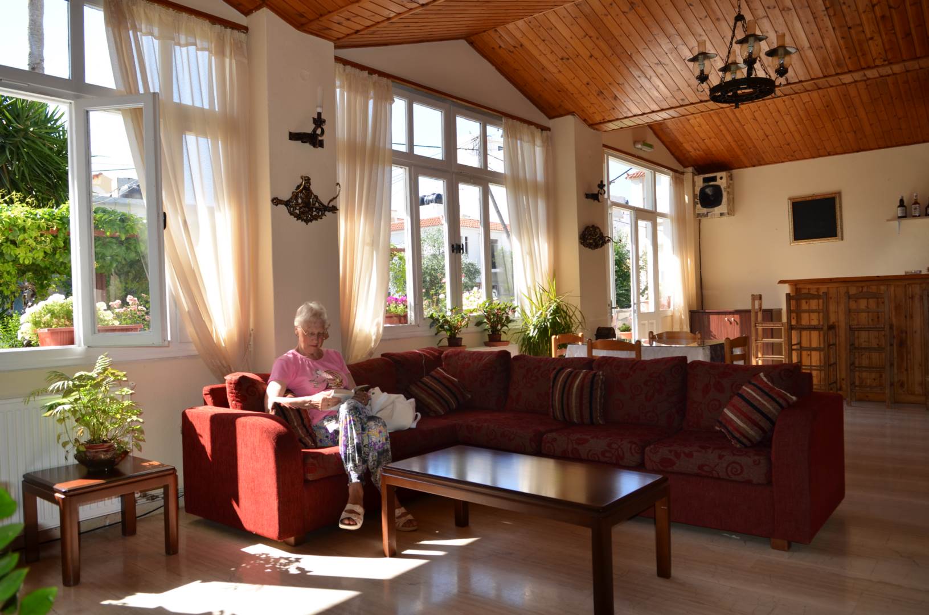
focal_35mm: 26
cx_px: 464
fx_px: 657
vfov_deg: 50.2
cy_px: 308
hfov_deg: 70.6
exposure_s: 1/250
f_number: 4
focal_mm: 17
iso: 125
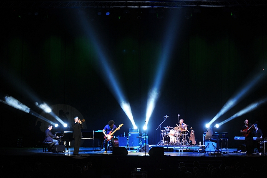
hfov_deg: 20.0
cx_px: 134
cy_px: 89
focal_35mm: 102
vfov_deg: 13.4
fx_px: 756
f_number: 3.2
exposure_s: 1/60
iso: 1250
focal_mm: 102
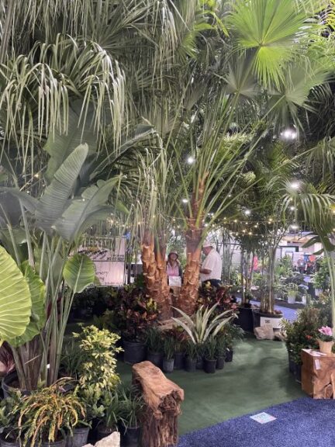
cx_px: 168
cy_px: 224
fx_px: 335
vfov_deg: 67.3
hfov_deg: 53.1
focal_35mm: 26
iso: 500
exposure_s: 1/42
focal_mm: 4.2
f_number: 1.6
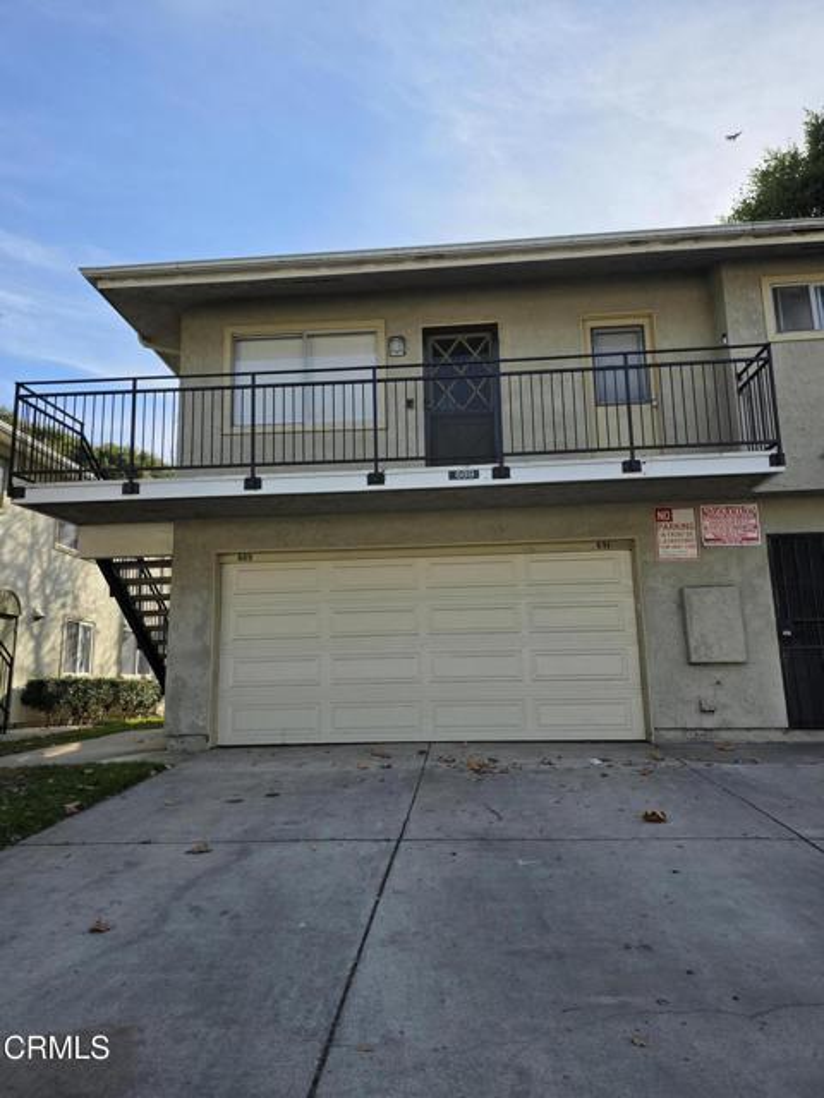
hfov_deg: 58.9
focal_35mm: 23
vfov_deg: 73.9
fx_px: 730
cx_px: 412
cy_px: 549
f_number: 1.7
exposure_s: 1/5153
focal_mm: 6.3
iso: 80
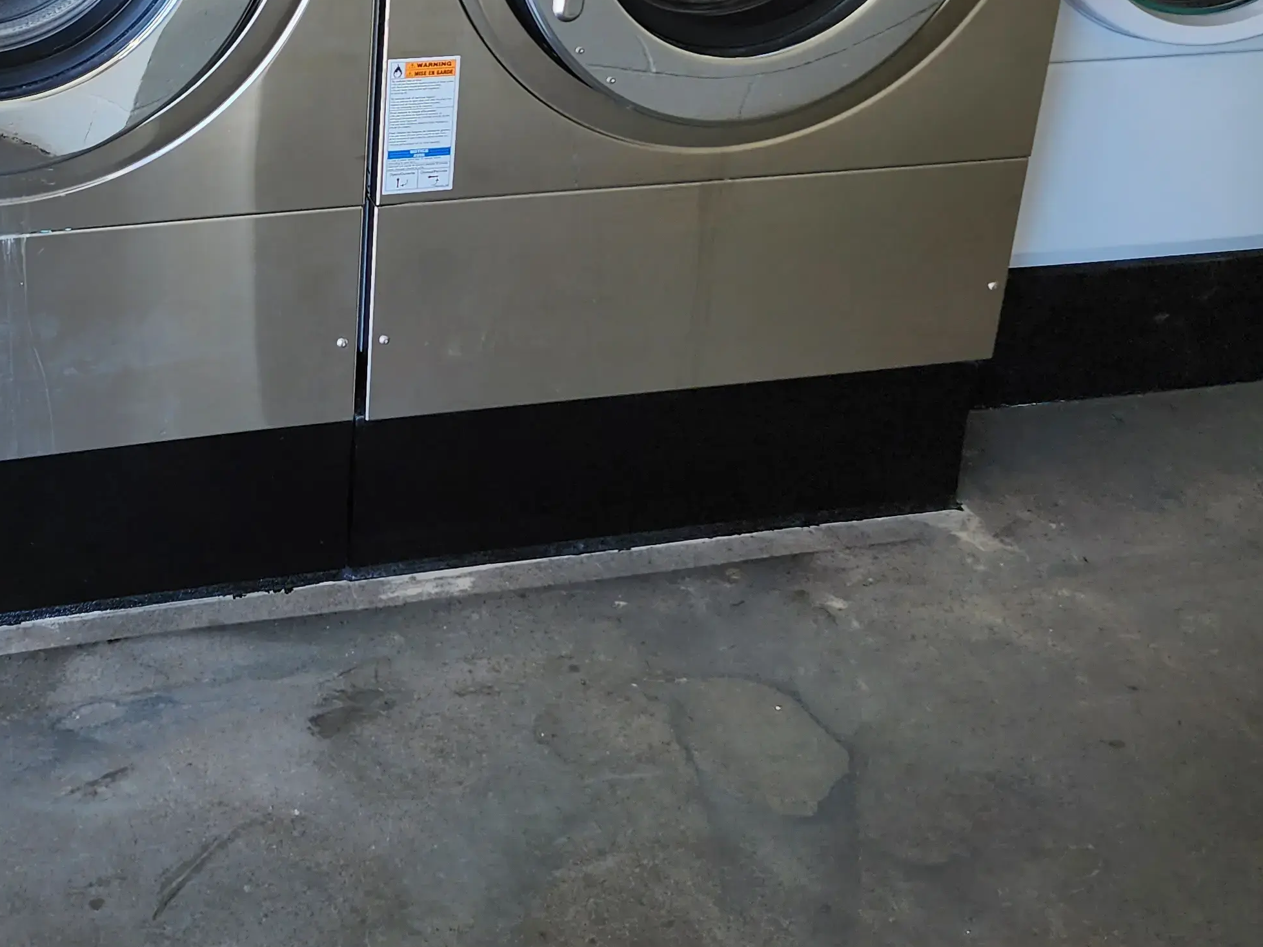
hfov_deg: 38.8
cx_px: 241
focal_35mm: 47
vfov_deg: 29.3
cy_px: 55
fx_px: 1715
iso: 40
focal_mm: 6.4
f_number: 1.8
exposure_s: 1/180
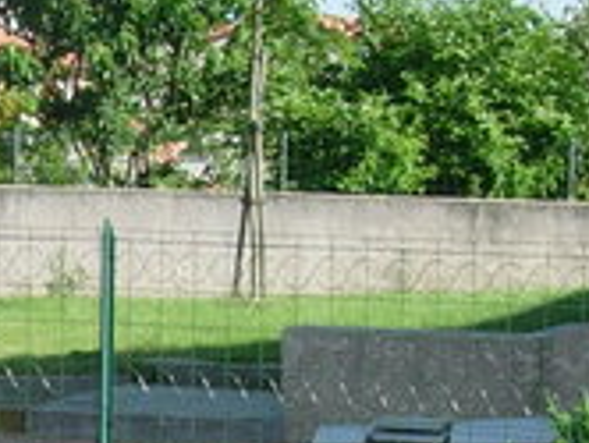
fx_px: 3118
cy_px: 680
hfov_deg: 10.1
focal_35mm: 183
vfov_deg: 8.0
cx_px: -532
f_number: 4.8
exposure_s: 1/322
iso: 79
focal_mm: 7.8
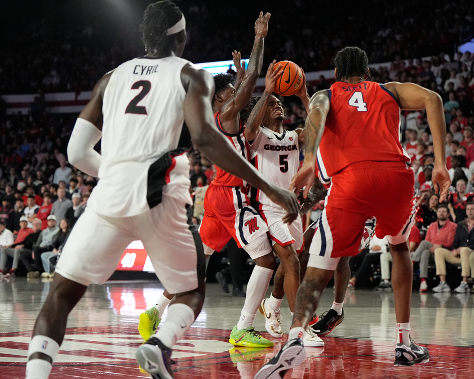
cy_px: 188
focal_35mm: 80
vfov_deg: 19.2
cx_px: 258
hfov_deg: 23.8
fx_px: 1122
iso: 5000
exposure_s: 1/2500
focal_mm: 70
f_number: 2.8
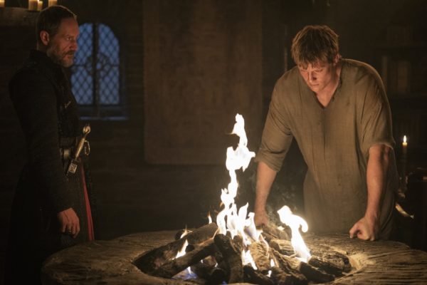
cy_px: 142
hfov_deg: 28.8
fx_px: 830
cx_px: 214
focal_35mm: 70
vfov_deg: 19.5
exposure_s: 1/250
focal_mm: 70
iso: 10000
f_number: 2.8
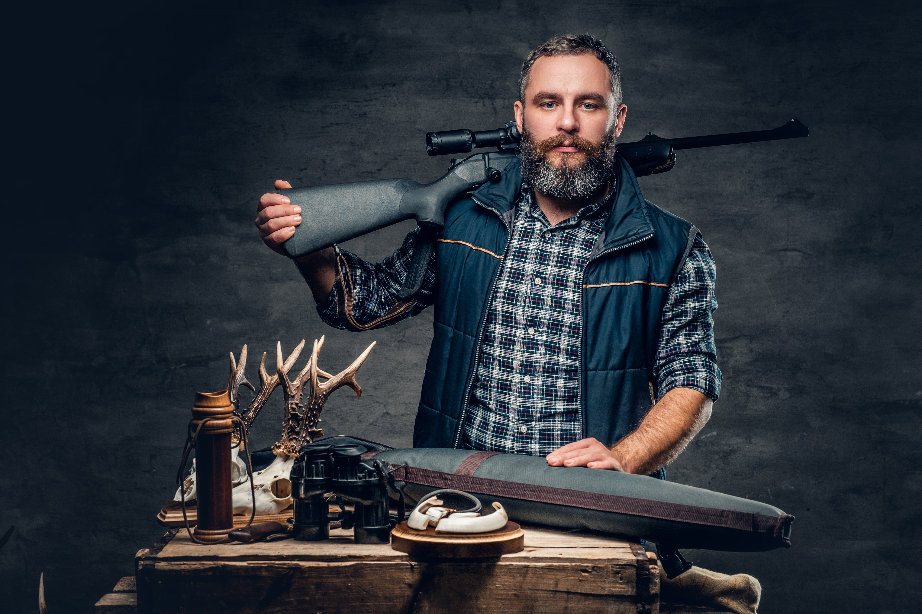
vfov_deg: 16.3
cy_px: 307
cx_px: 461
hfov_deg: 24.2
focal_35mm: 84
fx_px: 2151
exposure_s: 1/180
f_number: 6.4
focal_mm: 56
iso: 200
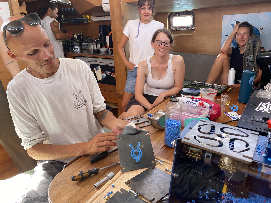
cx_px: 136
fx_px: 204
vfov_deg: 53.1
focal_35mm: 26
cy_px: 102
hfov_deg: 67.3
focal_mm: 4.25
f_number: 1.8
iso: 125
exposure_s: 1/121
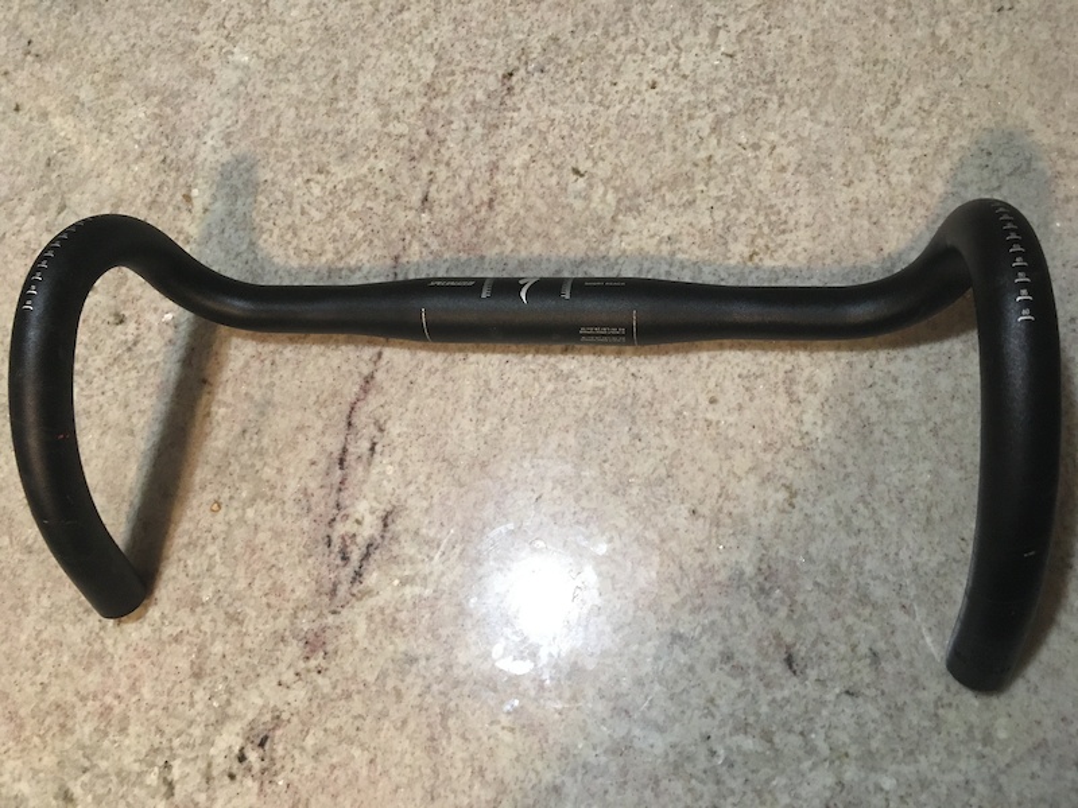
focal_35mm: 29
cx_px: 539
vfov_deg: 48.2
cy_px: 404
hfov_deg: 61.7
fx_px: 903
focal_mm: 4.15
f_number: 2.2
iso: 200
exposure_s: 1/20
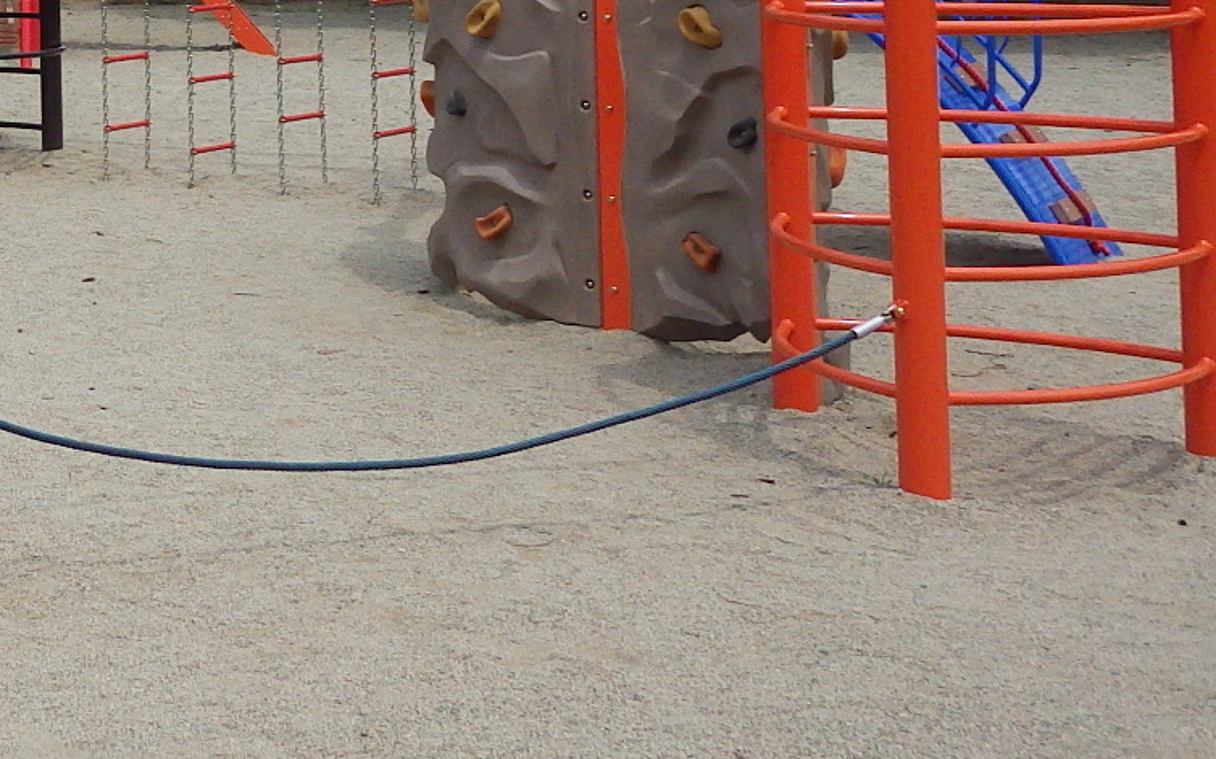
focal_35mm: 72
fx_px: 2386
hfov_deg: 24.9
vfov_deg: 17.2
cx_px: -356
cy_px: -172
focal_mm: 4.5
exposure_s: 1/320
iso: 250
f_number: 7.9
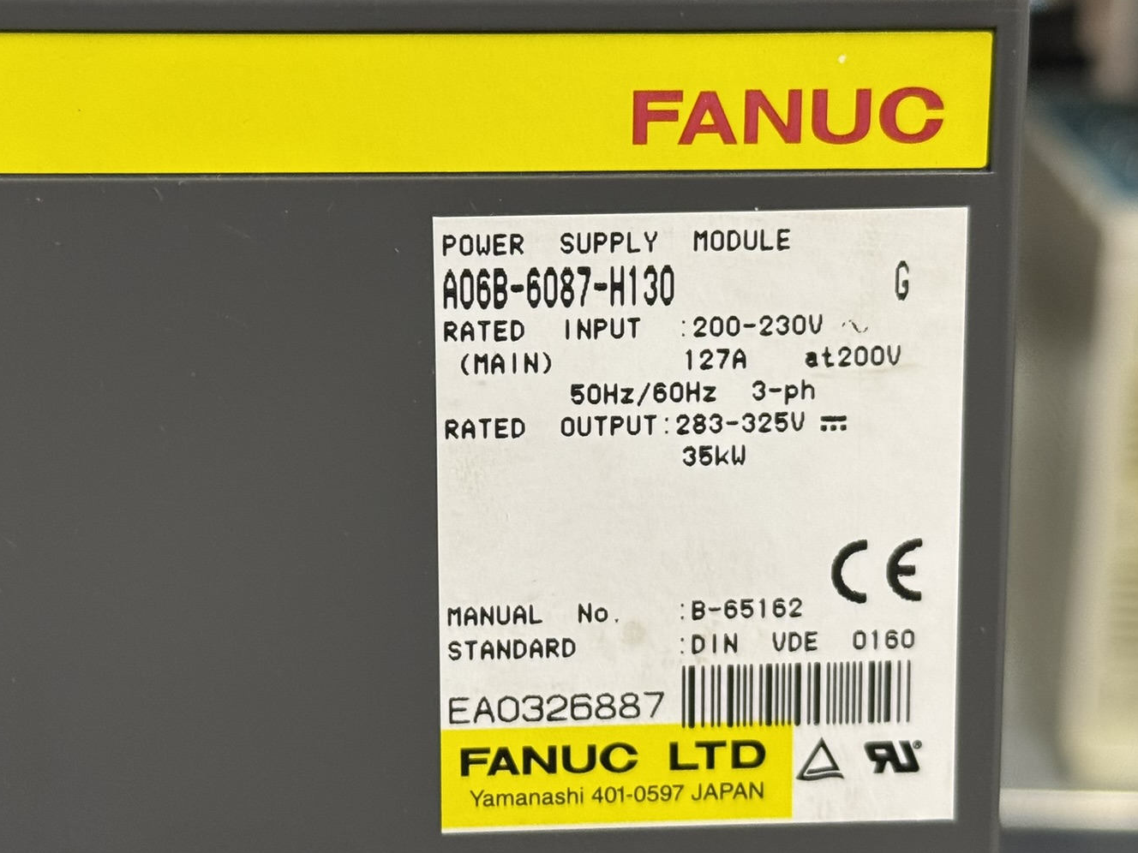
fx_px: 2433
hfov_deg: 26.3
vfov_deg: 19.9
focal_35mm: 74
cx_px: 511
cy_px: 438
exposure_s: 1/50
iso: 160
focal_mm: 6.76
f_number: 1.78
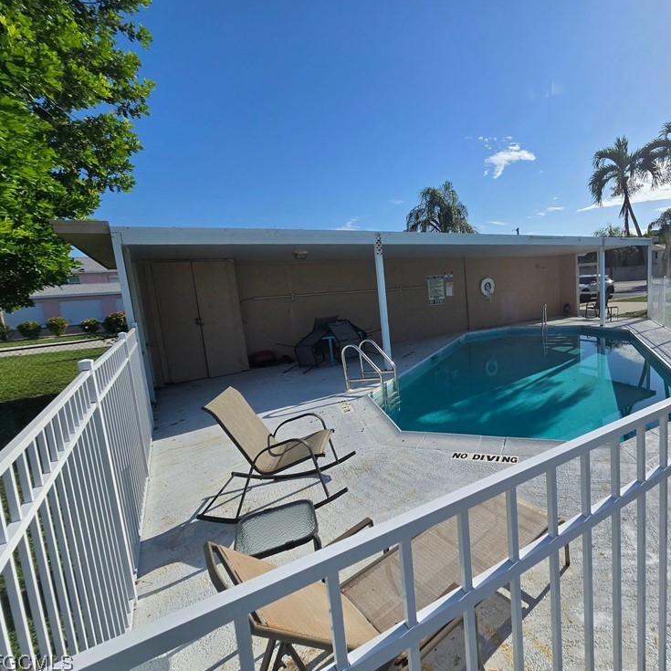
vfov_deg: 87.4
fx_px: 351
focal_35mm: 16
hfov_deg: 84.1
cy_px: 332
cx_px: 453
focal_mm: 2.2
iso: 50
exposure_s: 1/5061
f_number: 2.2
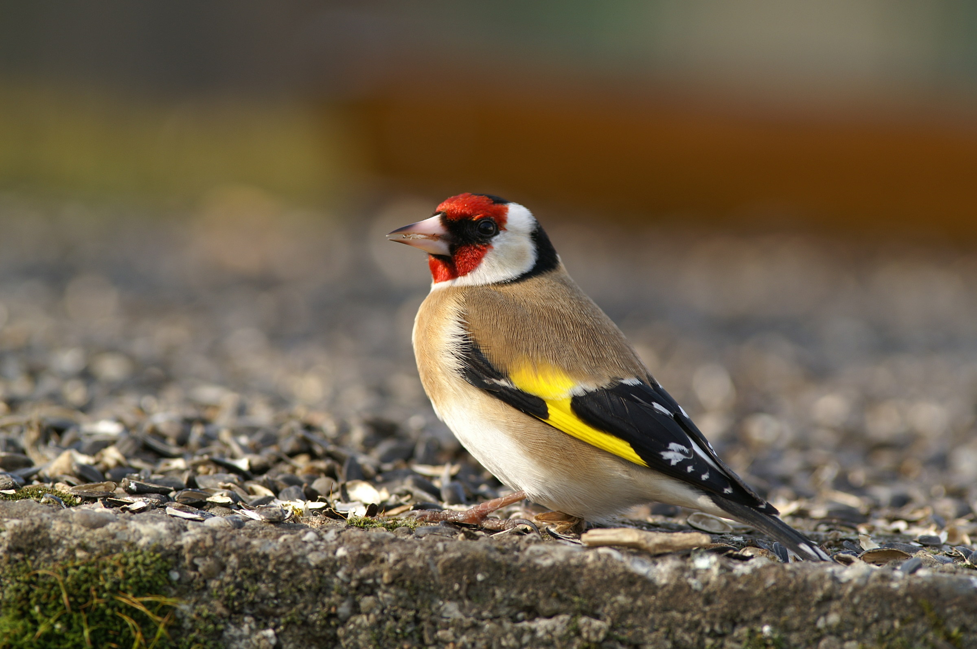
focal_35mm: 600
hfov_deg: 3.4
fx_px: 16266
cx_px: 488
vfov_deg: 2.3
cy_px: 324
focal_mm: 400
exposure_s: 1/160
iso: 100
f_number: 6.3
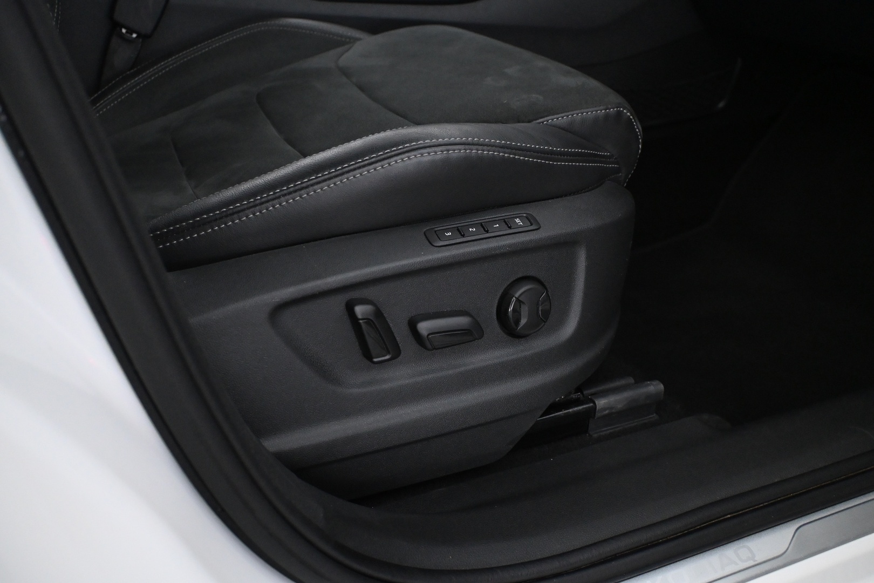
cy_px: 292
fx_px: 801
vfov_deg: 40.0
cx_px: 437
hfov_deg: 57.2
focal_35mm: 33
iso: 4000
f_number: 4
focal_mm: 22
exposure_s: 1/50
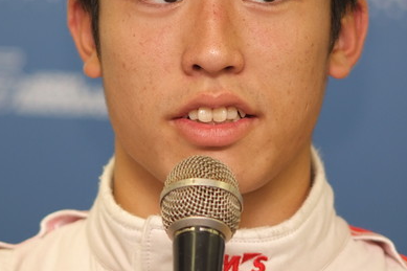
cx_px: 213
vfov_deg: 2.7
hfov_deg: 4.1
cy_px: 62
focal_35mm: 500
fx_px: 5650
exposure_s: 1/125
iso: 400
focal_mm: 180
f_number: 2.8
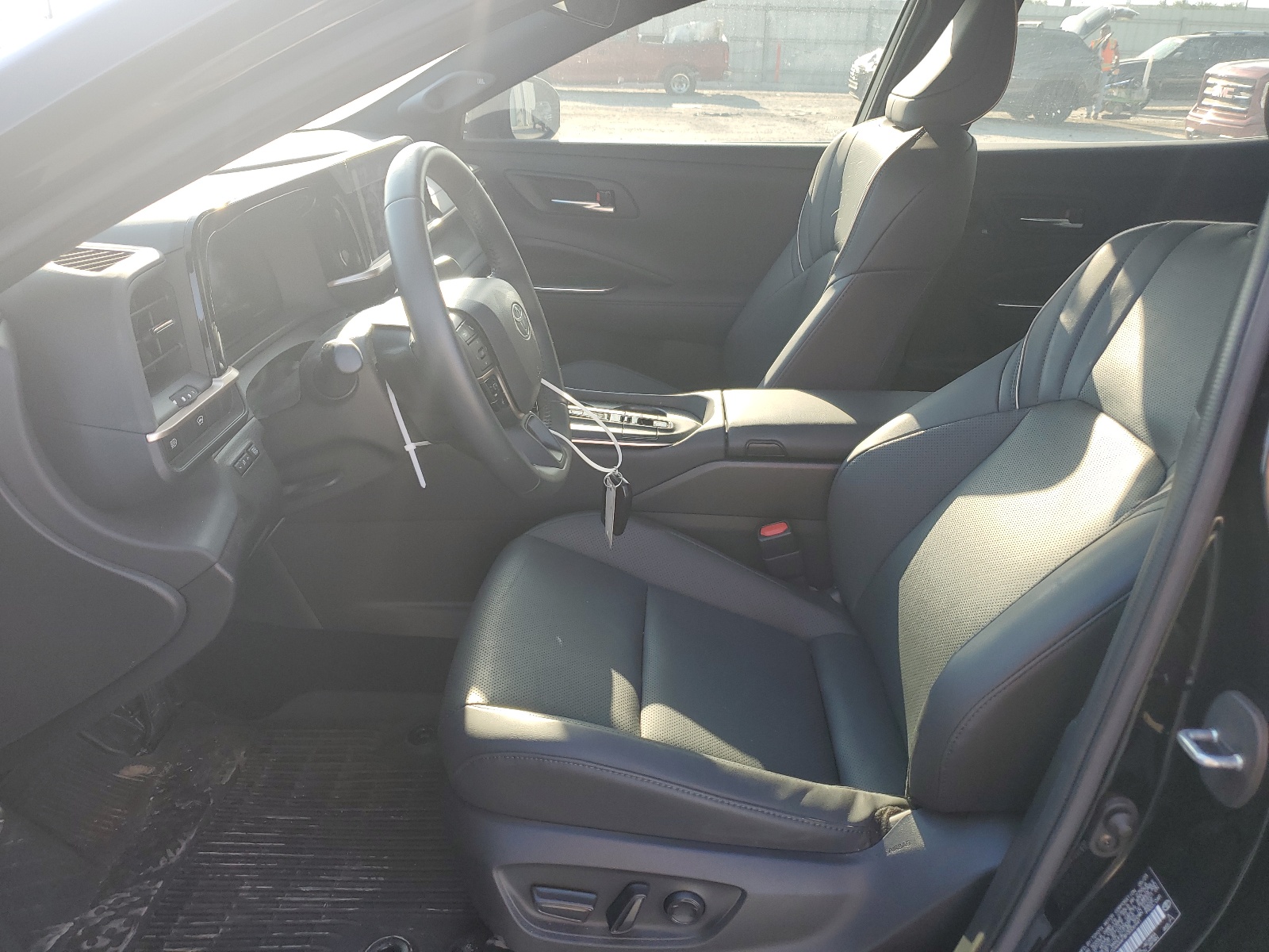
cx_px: 634
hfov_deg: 67.3
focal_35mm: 26
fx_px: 953
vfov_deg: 53.1
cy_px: 476
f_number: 1.5
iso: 50
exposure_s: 1/278
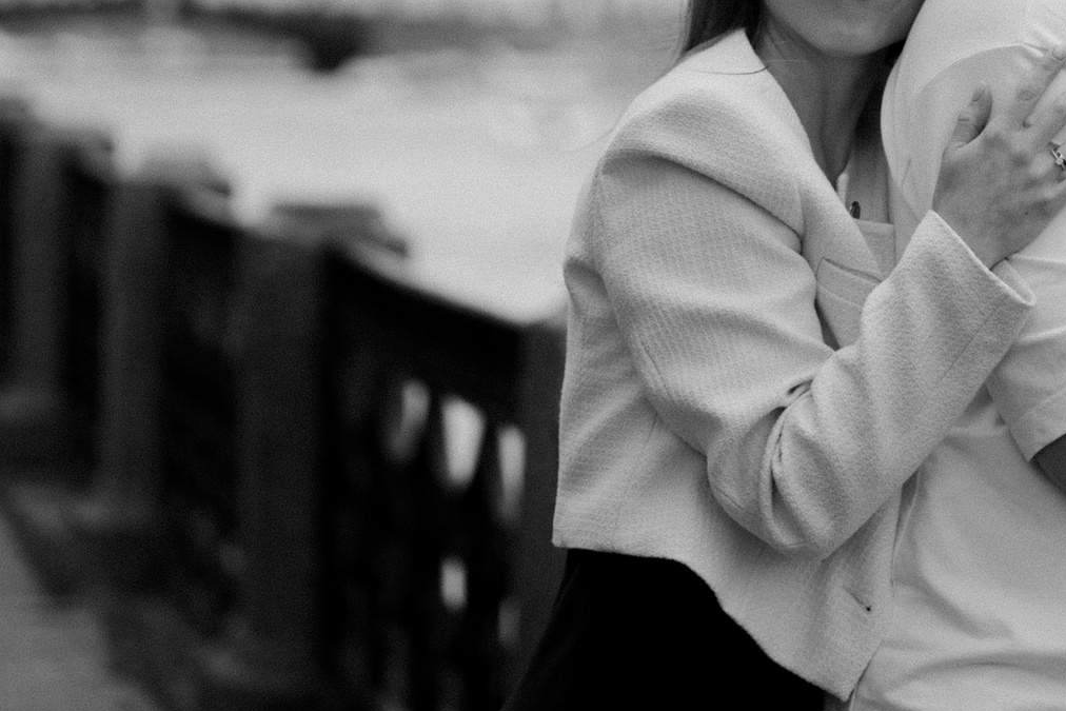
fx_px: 6367
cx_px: 1247
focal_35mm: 215
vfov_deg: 6.4
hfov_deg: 9.5
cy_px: -88
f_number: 2.5
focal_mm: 85
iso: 125
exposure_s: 1/640
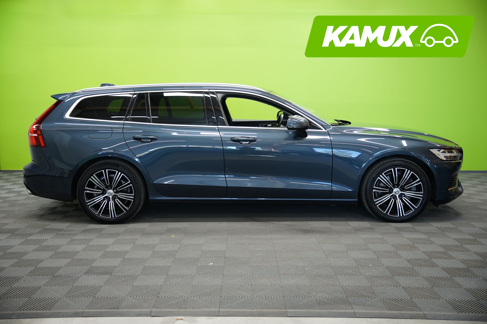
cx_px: 244
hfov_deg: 50.7
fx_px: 514
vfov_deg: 35.1
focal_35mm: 38
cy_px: 162
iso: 250
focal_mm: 38
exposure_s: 1/25
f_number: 2.8
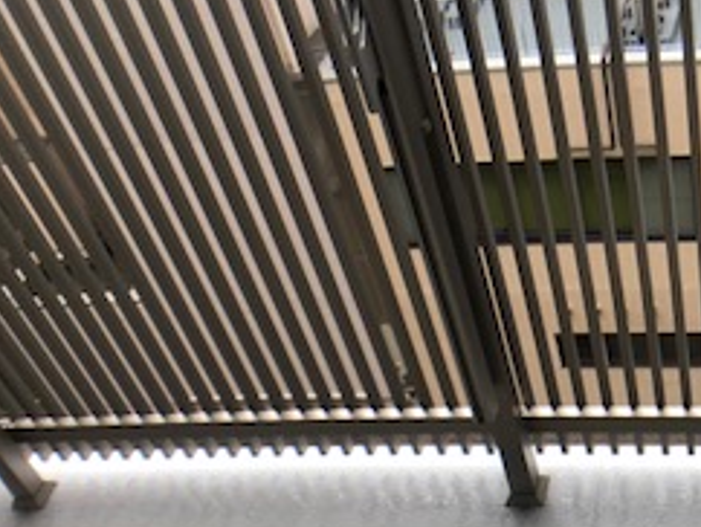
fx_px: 1500
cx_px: 710
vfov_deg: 18.8
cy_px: 637
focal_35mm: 74
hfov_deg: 25.0
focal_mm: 3.99
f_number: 1.8
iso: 32
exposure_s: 1/100
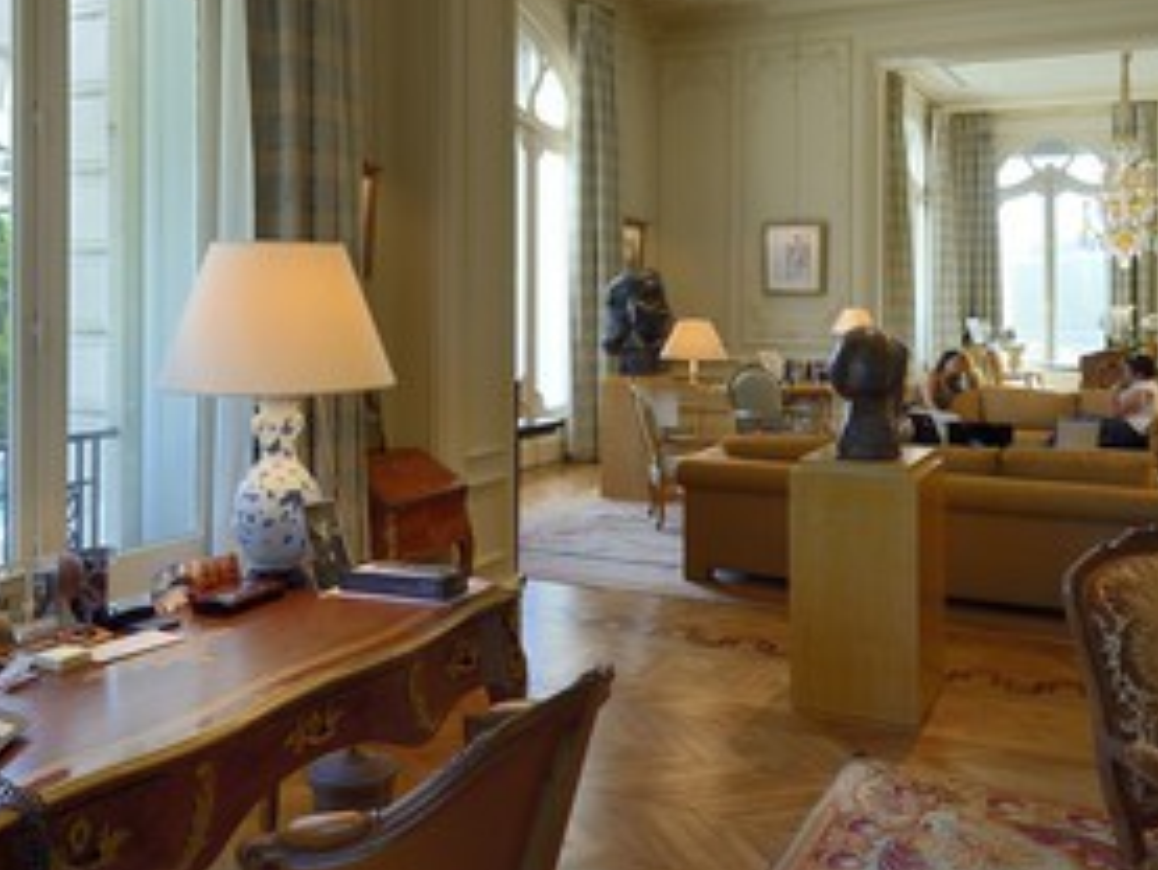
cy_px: 318
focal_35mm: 35
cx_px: 594
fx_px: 1171
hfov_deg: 52.6
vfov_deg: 40.4
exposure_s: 1/80
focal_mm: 24
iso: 800
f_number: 7.1
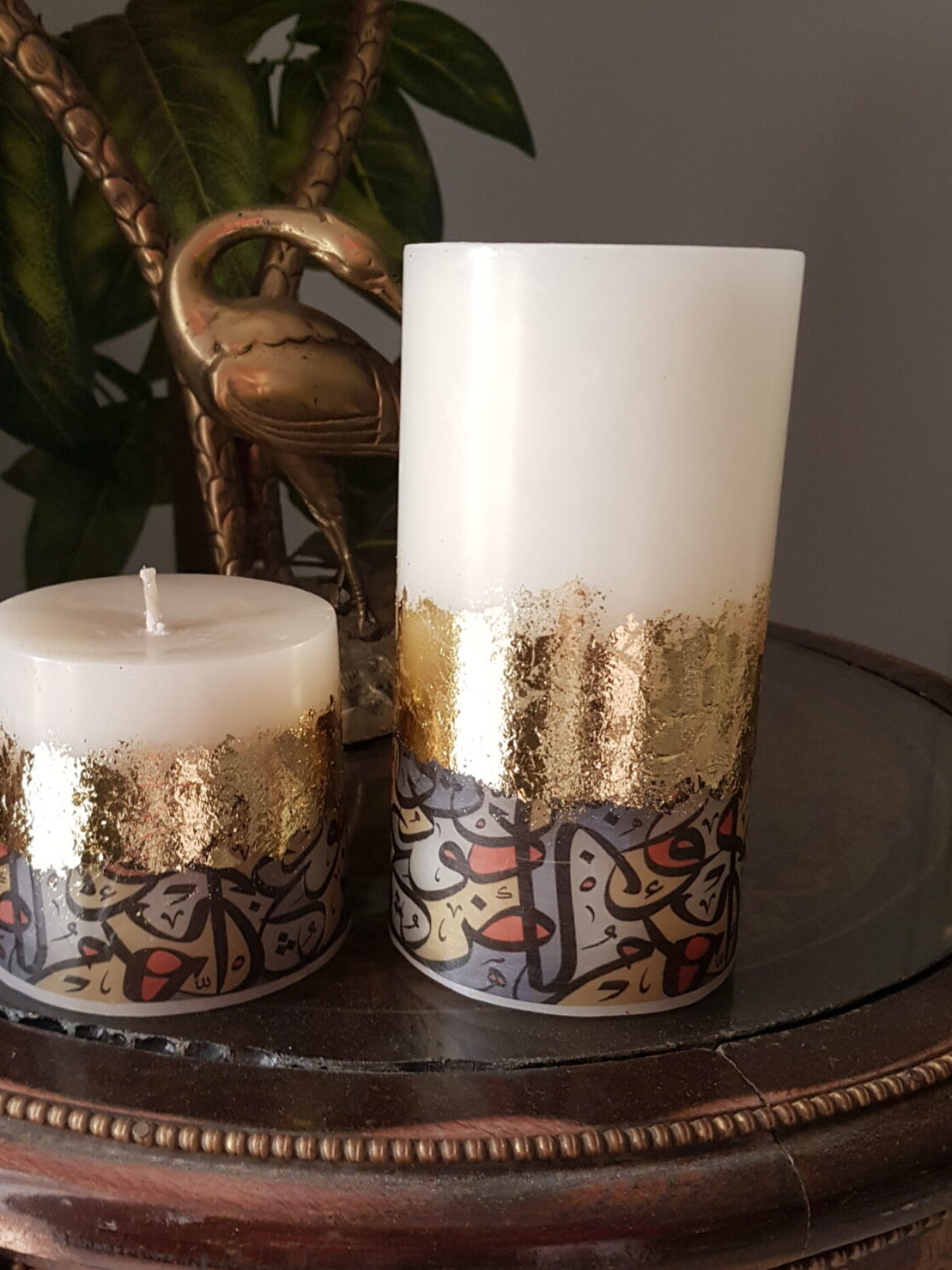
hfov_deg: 39.5
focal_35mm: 36
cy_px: 616
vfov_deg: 51.4
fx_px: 1320
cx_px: 382
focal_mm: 4.3
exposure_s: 1/33
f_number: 1.7
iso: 160
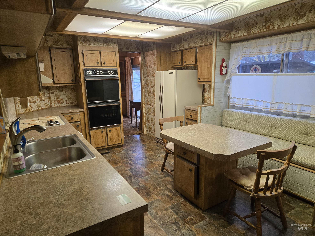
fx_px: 209
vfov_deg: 58.9
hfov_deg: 73.9
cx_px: 158
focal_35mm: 23
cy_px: 118
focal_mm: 5.4
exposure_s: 1/120
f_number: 1.8
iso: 200
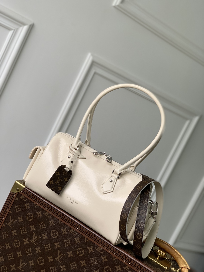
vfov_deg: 36.8
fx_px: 409
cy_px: 136
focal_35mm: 52
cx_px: 102
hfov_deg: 28.0
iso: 80
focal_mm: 6
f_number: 2.4
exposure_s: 1/122
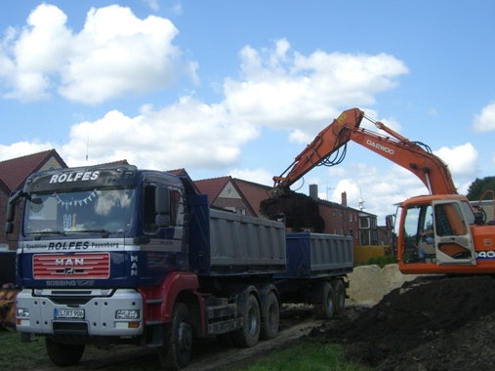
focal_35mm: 48
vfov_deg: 30.3
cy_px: 183
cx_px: 227
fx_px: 686
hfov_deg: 39.6
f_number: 4.3
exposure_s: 1/500
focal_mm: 6.2
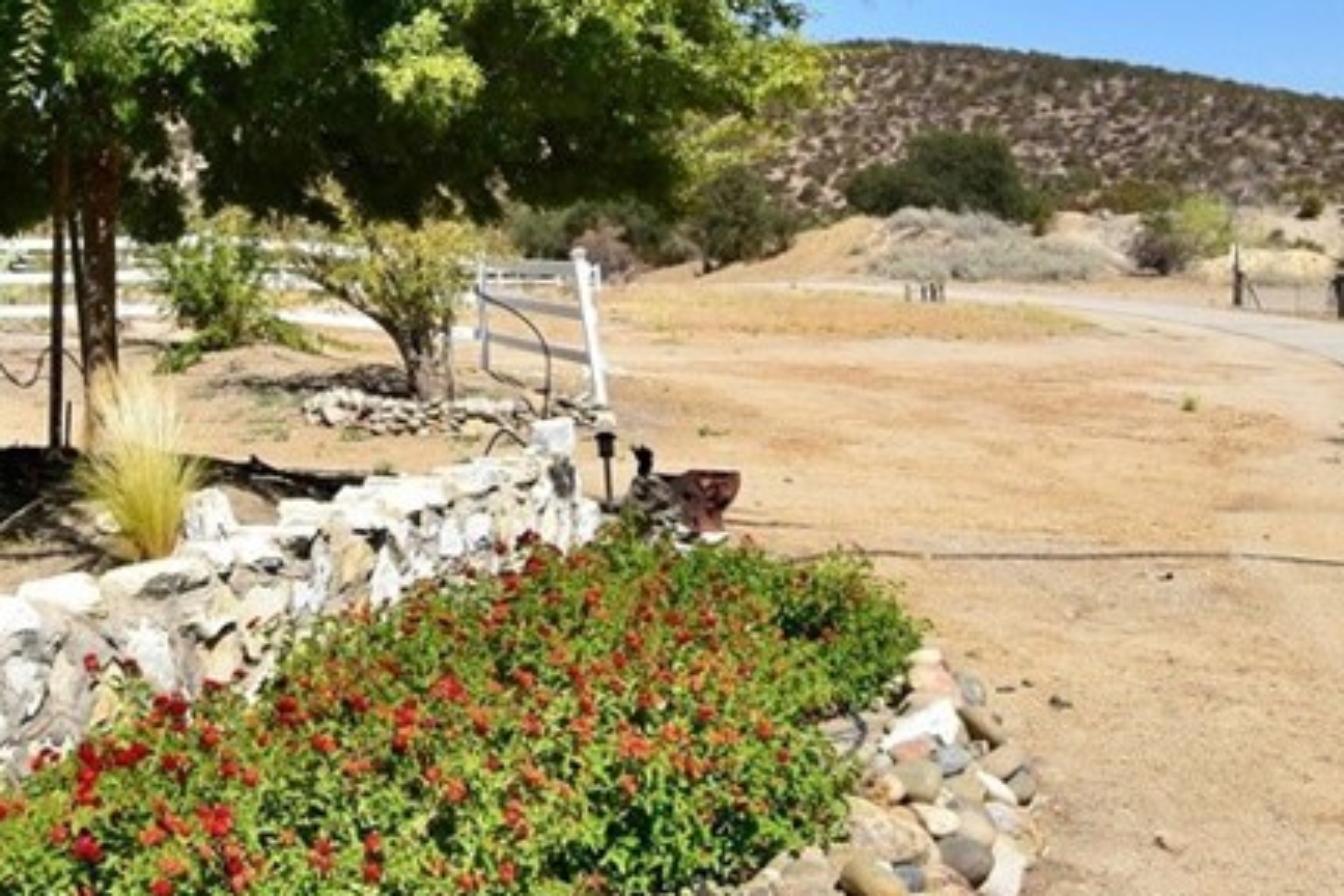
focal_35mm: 46
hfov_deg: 40.4
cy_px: 138
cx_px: 221
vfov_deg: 28.3
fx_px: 1724
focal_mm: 13
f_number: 11
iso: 400
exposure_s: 1/500
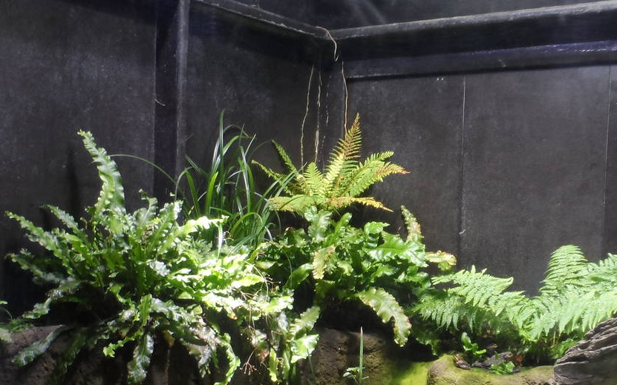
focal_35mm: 49
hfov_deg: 40.8
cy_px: 256
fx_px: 824
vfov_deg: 26.2
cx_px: 377
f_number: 3.2
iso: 80
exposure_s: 1/10
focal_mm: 4
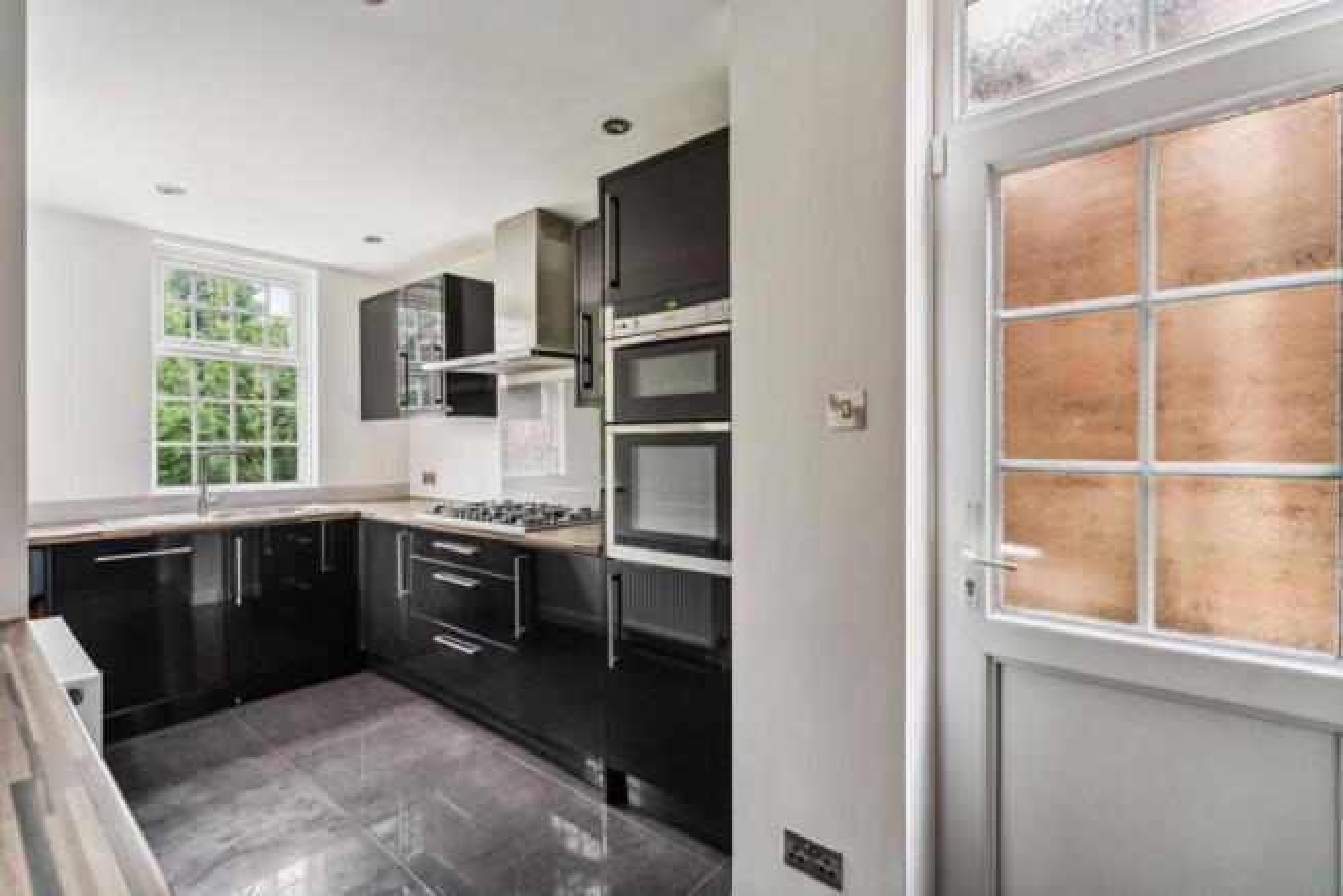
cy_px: 448
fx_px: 597
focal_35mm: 16
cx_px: 672
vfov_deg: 73.8
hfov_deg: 96.7
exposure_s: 1/4
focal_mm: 16
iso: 640
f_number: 4
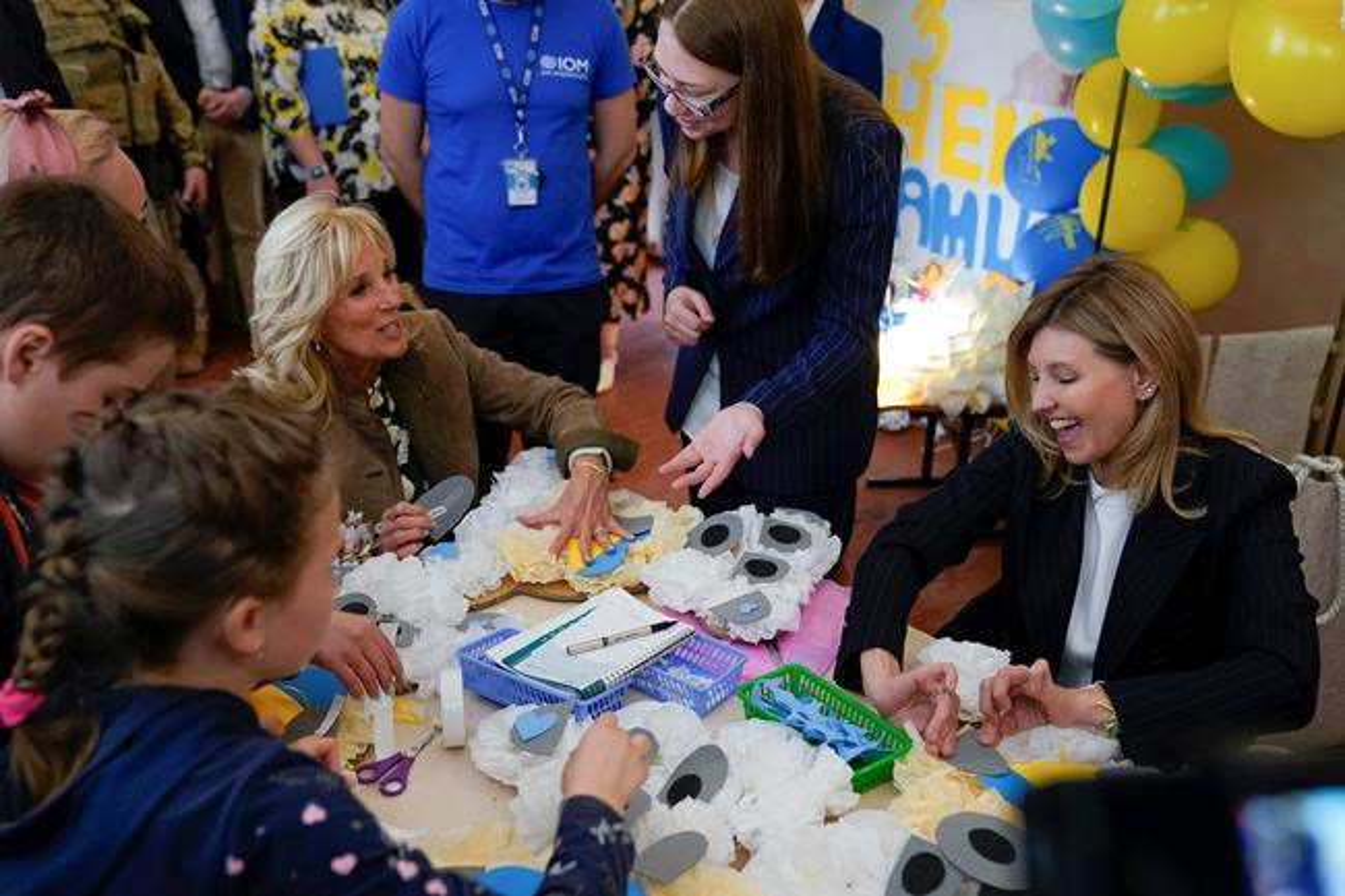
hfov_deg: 58.7
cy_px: 448
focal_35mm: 32
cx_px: 672
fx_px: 1195
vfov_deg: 41.1
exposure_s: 1/200
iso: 2500
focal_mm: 32
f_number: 3.2
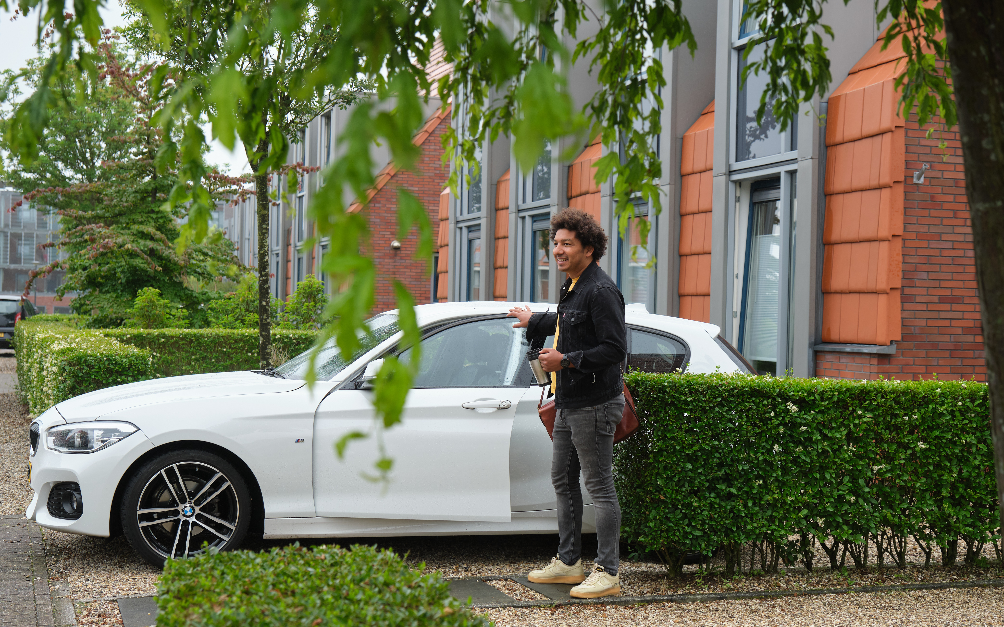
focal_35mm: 50
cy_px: 299
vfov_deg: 25.8
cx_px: 503
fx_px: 1368
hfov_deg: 40.3
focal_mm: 32.1
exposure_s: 1/400
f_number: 3.6
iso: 250
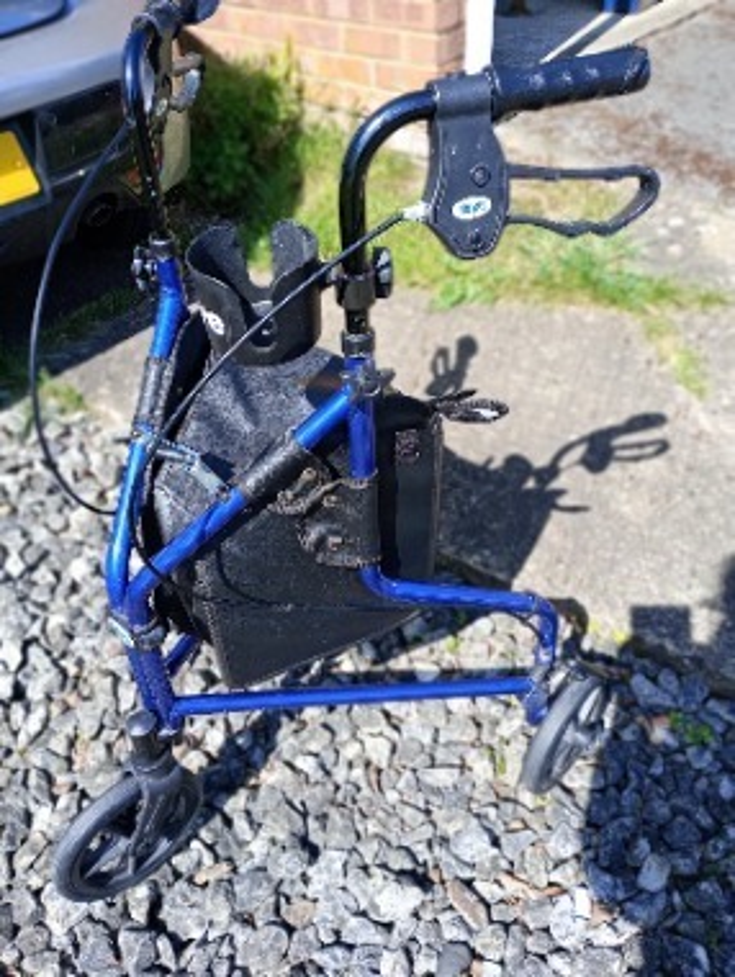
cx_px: 368
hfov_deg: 49.8
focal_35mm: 28
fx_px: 791
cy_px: 488
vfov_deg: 63.4
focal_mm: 4.27
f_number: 1.8
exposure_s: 1/246
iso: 100
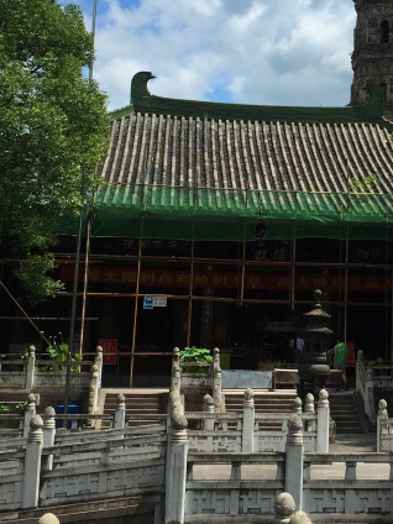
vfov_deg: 26.3
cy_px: 120
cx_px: 347
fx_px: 1105
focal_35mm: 73
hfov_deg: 19.8
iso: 32
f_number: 2.2
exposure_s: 1/3968
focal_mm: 4.15
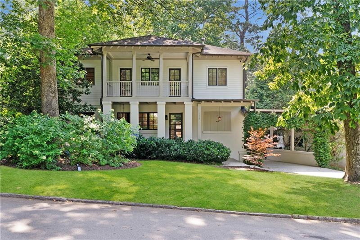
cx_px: 180
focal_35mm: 29
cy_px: 120
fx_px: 290
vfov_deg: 44.9
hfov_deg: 63.7
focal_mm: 29
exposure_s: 1/60
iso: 320
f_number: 9
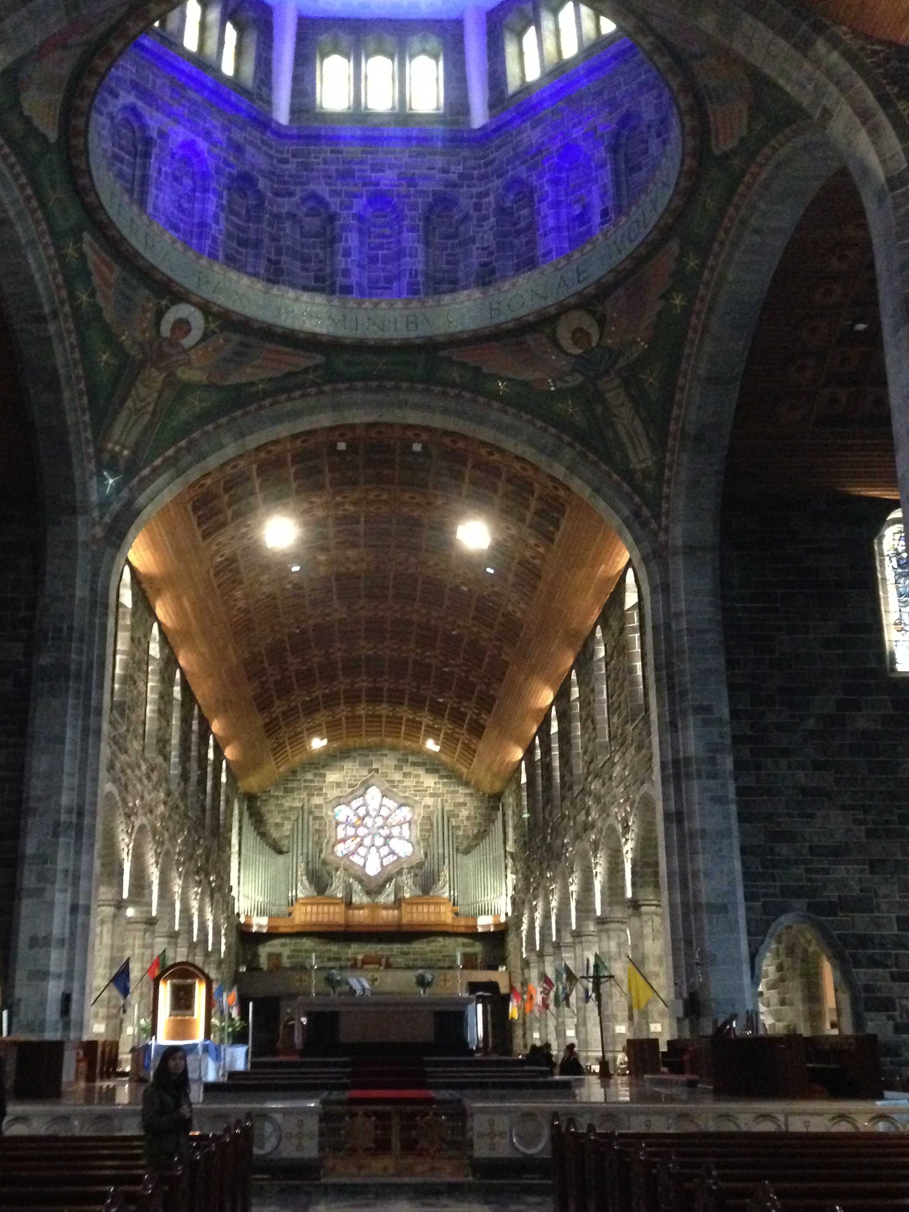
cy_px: 688
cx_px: 389
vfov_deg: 47.7
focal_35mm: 39
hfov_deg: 36.7
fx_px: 1366
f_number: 2.4
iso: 800
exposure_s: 1/15
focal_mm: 4.12
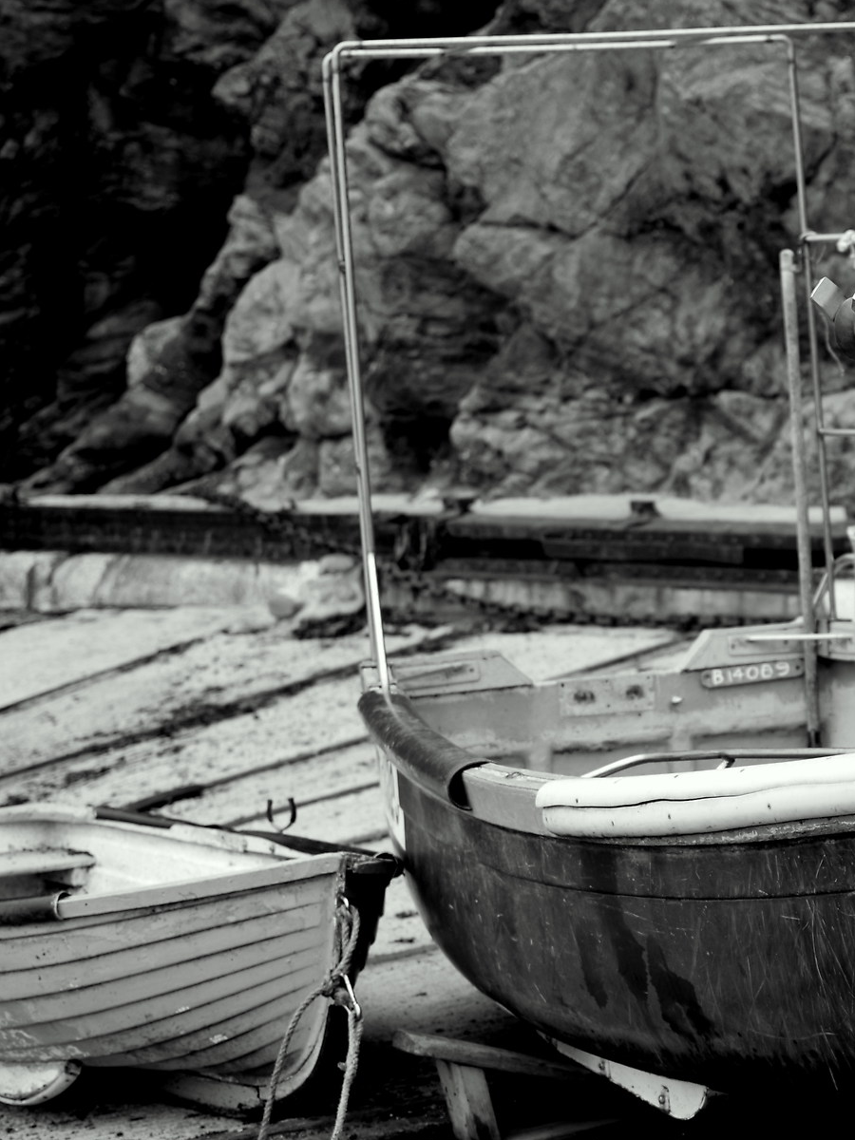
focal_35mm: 101
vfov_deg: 19.4
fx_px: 3325
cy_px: 733
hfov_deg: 14.5
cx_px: 820
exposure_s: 1/800
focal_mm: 35
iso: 100
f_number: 2.2
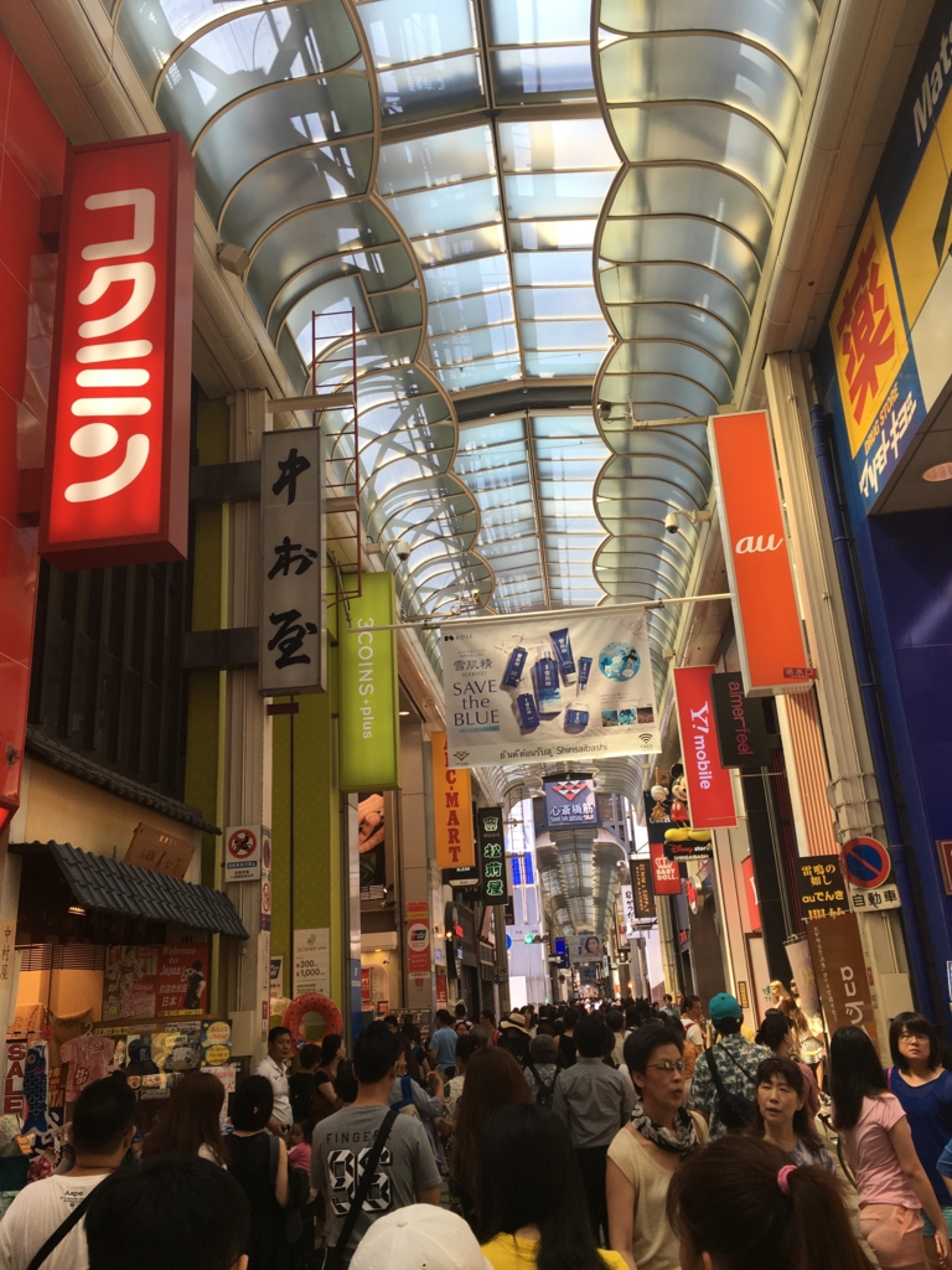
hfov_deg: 48.2
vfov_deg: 61.7
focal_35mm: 29
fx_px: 1063
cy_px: 635
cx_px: 476
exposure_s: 1/140
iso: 25
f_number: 2.2
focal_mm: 4.15
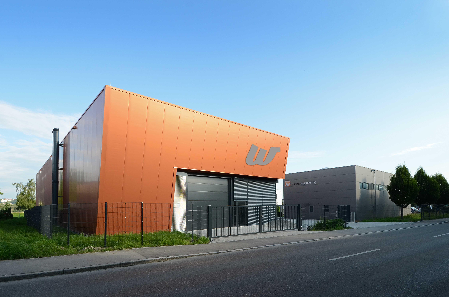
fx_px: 205
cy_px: 148
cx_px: 224
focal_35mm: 16
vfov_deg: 71.8
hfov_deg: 95.1
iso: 400
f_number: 9
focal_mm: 11
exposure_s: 1/250
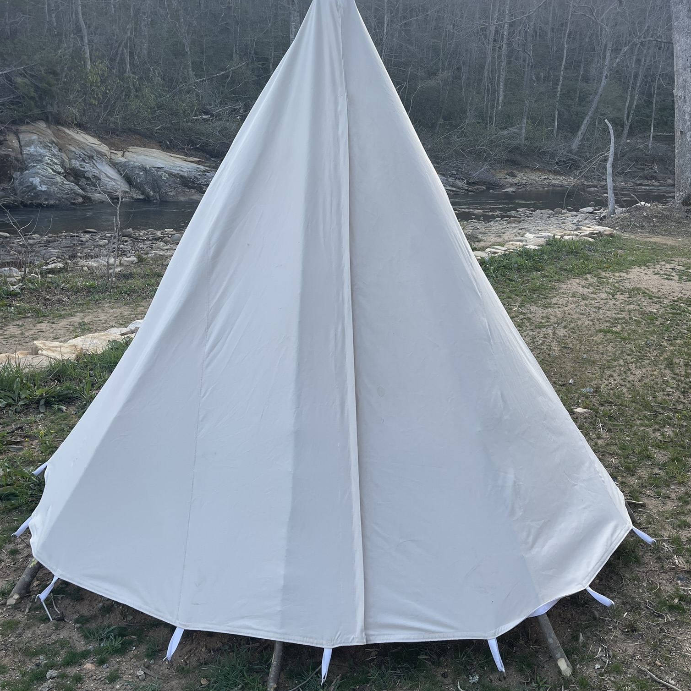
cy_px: 300
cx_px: 344
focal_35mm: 30
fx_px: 678
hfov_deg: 54.0
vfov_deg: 53.9
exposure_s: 1/301
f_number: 1.6
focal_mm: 5.1
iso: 32
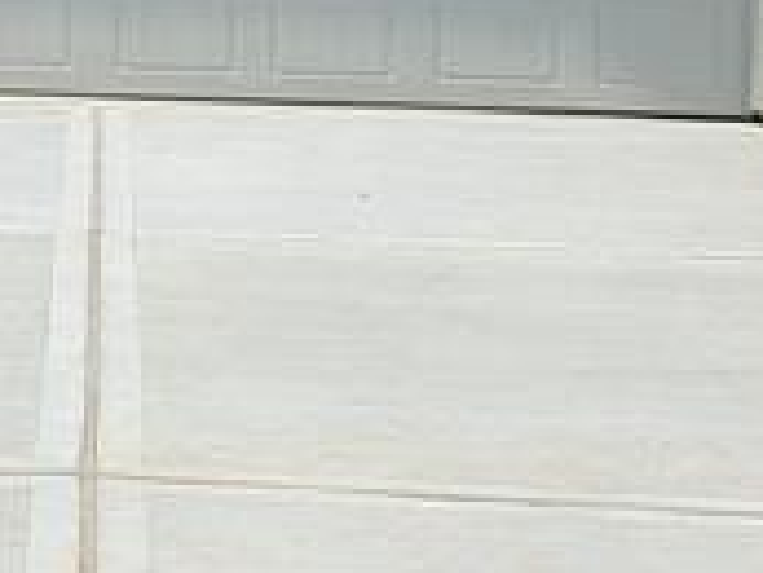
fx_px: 3132
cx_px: -529
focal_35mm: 142
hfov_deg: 12.8
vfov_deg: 10.1
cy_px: -300
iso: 50
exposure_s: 1/1938
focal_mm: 5.23
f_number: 1.8
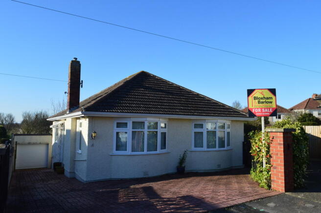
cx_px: 160
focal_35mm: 27
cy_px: 106
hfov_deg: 67.4
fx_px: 241
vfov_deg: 47.8
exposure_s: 1/400
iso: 400
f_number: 11
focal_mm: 18
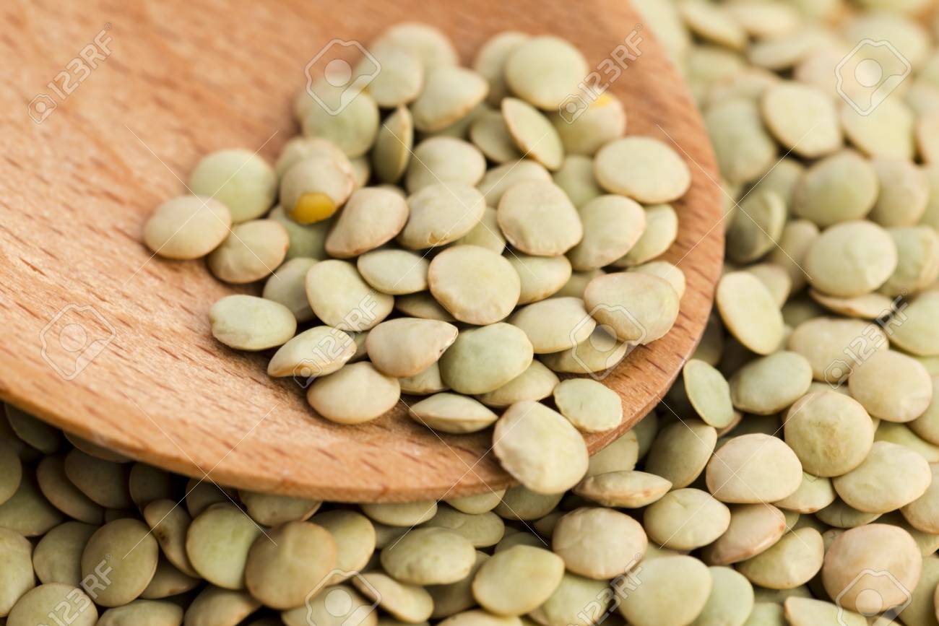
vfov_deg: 13.0
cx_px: 470
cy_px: 313
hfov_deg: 19.5
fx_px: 2739
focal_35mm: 105
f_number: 13
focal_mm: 105
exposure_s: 1/25
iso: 100
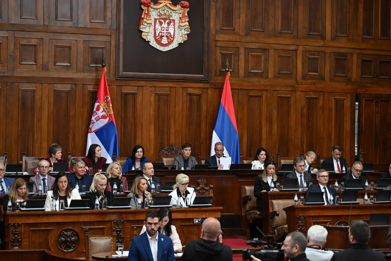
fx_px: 891
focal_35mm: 82
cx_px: 196
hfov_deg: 24.8
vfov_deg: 16.7
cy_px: 130
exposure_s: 1/500
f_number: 2.8
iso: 2000
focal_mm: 55
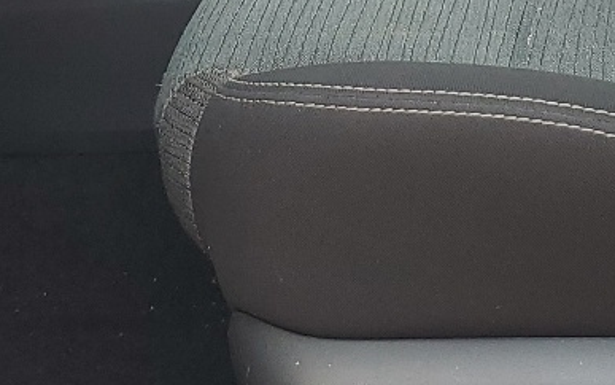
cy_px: -235
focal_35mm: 114
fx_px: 1911
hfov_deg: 18.0
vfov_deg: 11.0
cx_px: 531
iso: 50
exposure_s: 1/185
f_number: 1.5
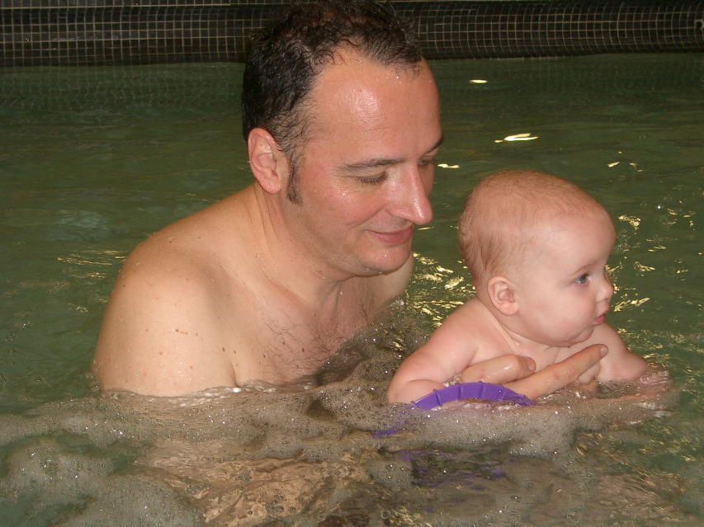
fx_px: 1504
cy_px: 264
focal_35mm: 74
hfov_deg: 26.3
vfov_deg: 19.9
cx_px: 352
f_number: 3.9
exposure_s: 1/40
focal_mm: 12.2
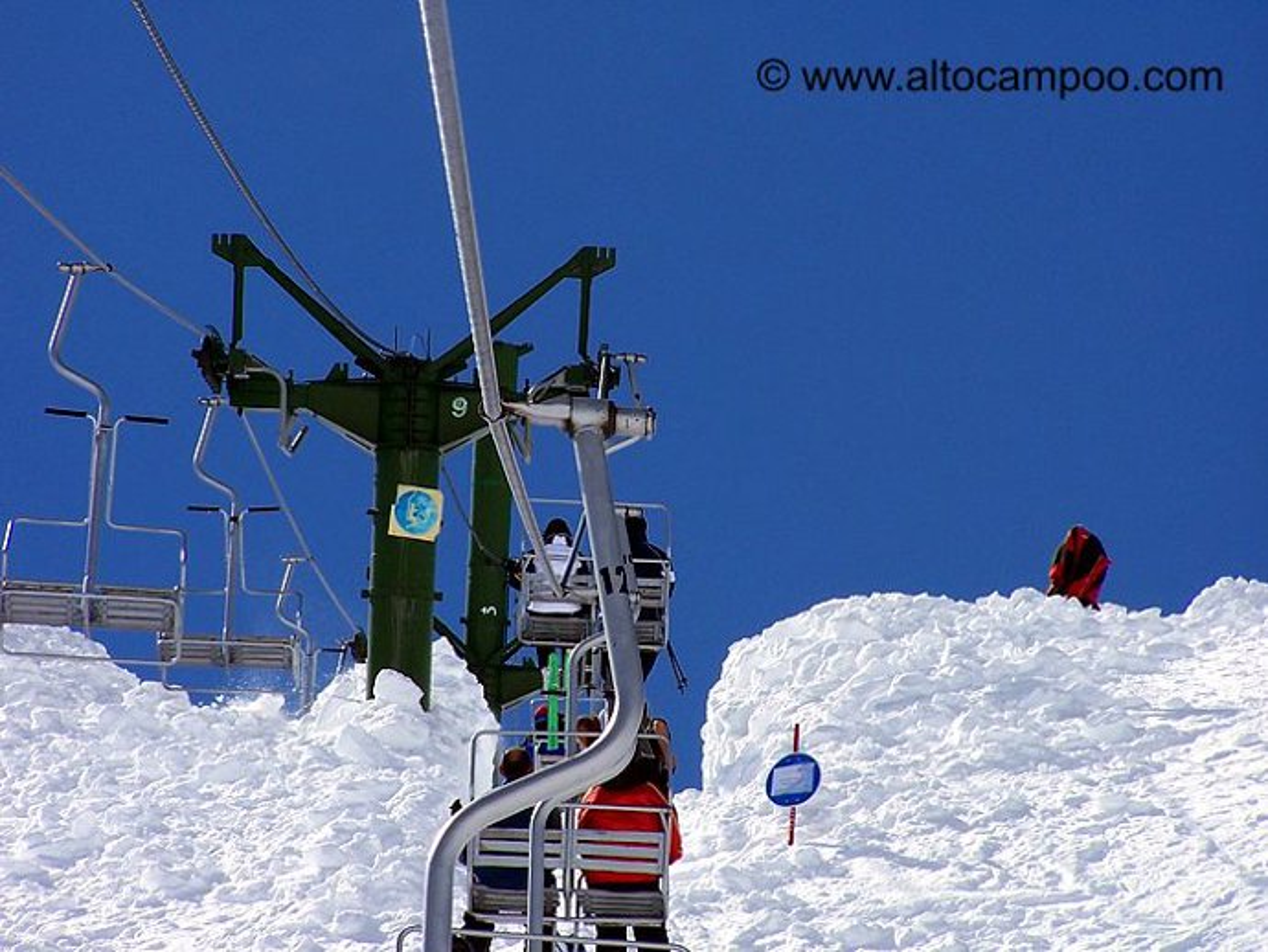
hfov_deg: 6.5
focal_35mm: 307
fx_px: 11249
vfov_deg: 4.8
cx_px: 634
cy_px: 476
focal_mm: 51
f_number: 7.1
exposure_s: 1/750
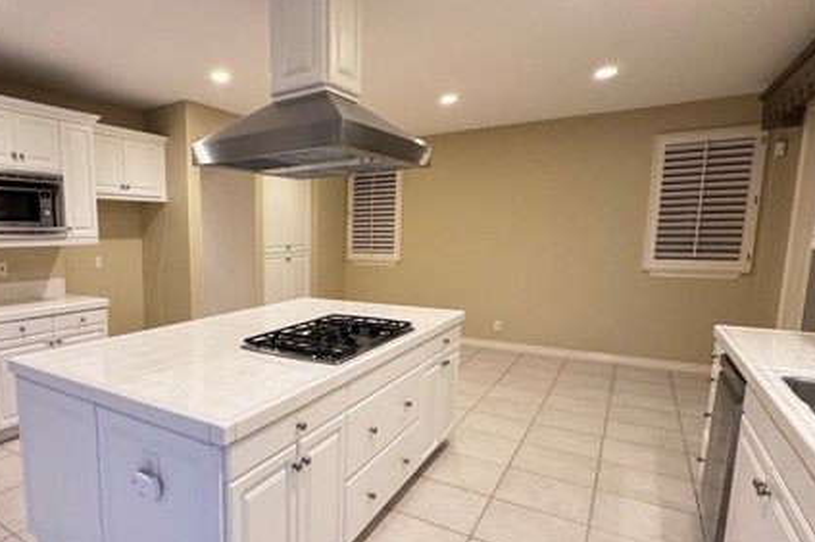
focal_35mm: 22
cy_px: 304
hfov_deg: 75.3
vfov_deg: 57.0
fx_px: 498
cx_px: 250
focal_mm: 2.22
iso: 400
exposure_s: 1/60
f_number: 2.2
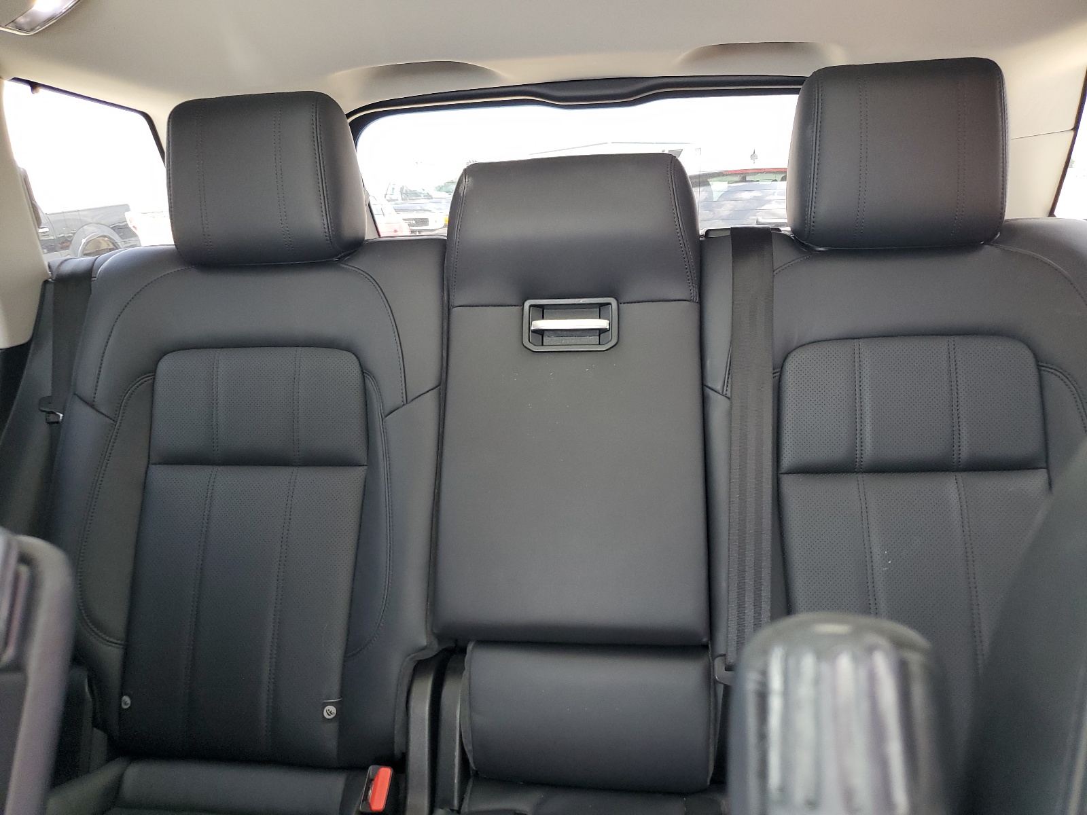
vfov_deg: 53.1
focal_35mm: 26
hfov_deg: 67.3
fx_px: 816
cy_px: 408
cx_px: 544
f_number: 1.5
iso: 89
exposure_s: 1/120
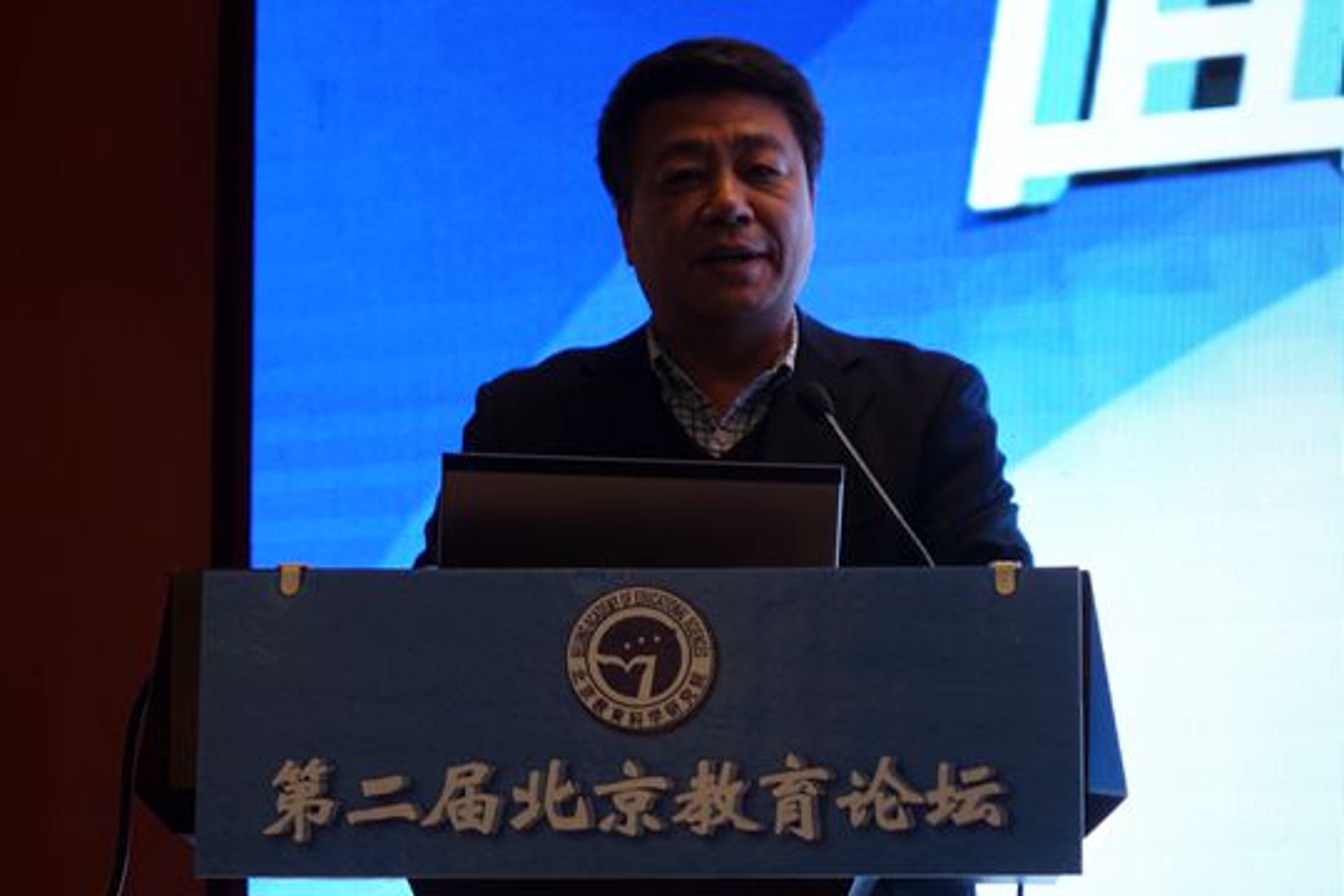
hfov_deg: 14.3
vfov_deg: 9.6
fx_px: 5338
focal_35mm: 143
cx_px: 672
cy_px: 448
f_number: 2.8
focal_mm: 52.54
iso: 400
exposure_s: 1/160
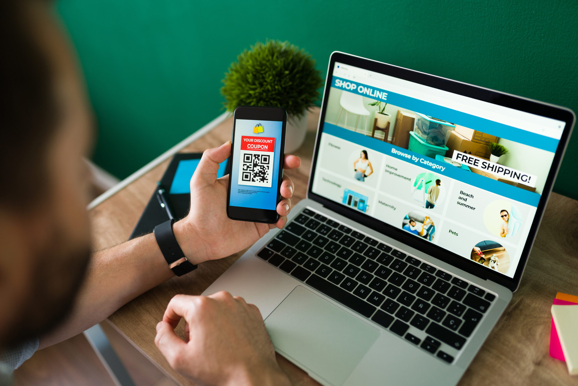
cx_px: 289
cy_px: 193
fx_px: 562
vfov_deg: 37.9
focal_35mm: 35
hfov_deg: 54.4
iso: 400
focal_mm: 35
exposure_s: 1/160
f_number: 1.8
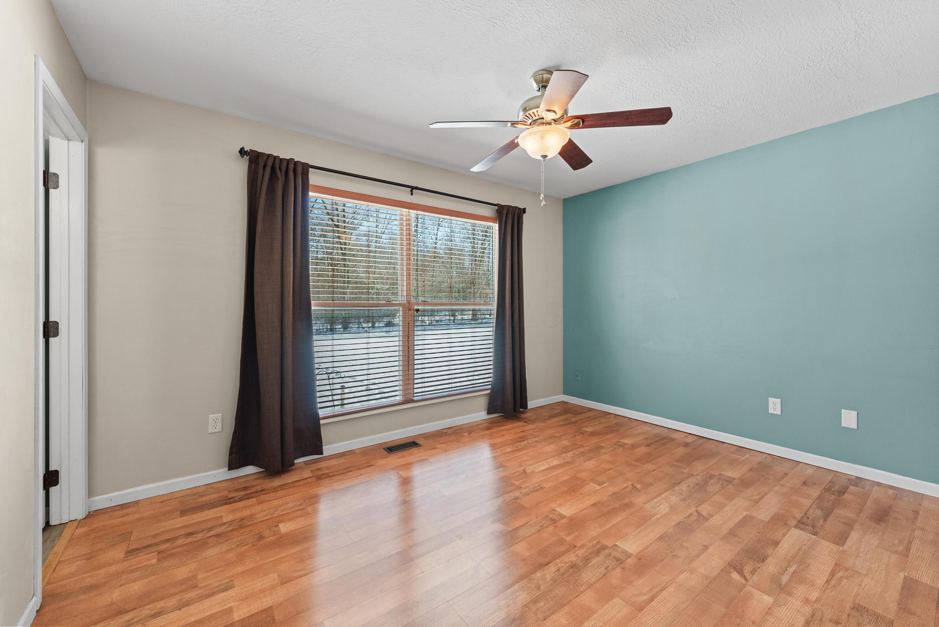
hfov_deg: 104.2
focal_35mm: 14
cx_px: 470
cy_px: 314
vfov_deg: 81.3
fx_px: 365
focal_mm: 14
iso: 640
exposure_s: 1/13
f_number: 9
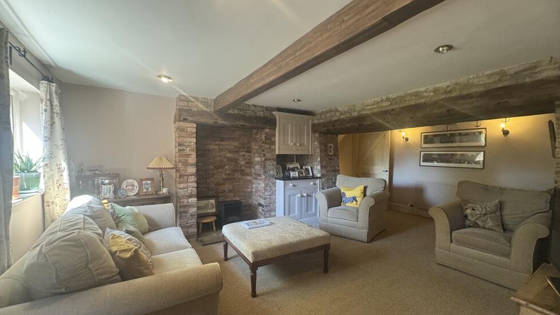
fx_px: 238
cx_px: 289
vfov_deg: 67.0
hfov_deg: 99.3
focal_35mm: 16
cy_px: 166
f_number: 2.2
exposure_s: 1/50
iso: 320
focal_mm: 2.22
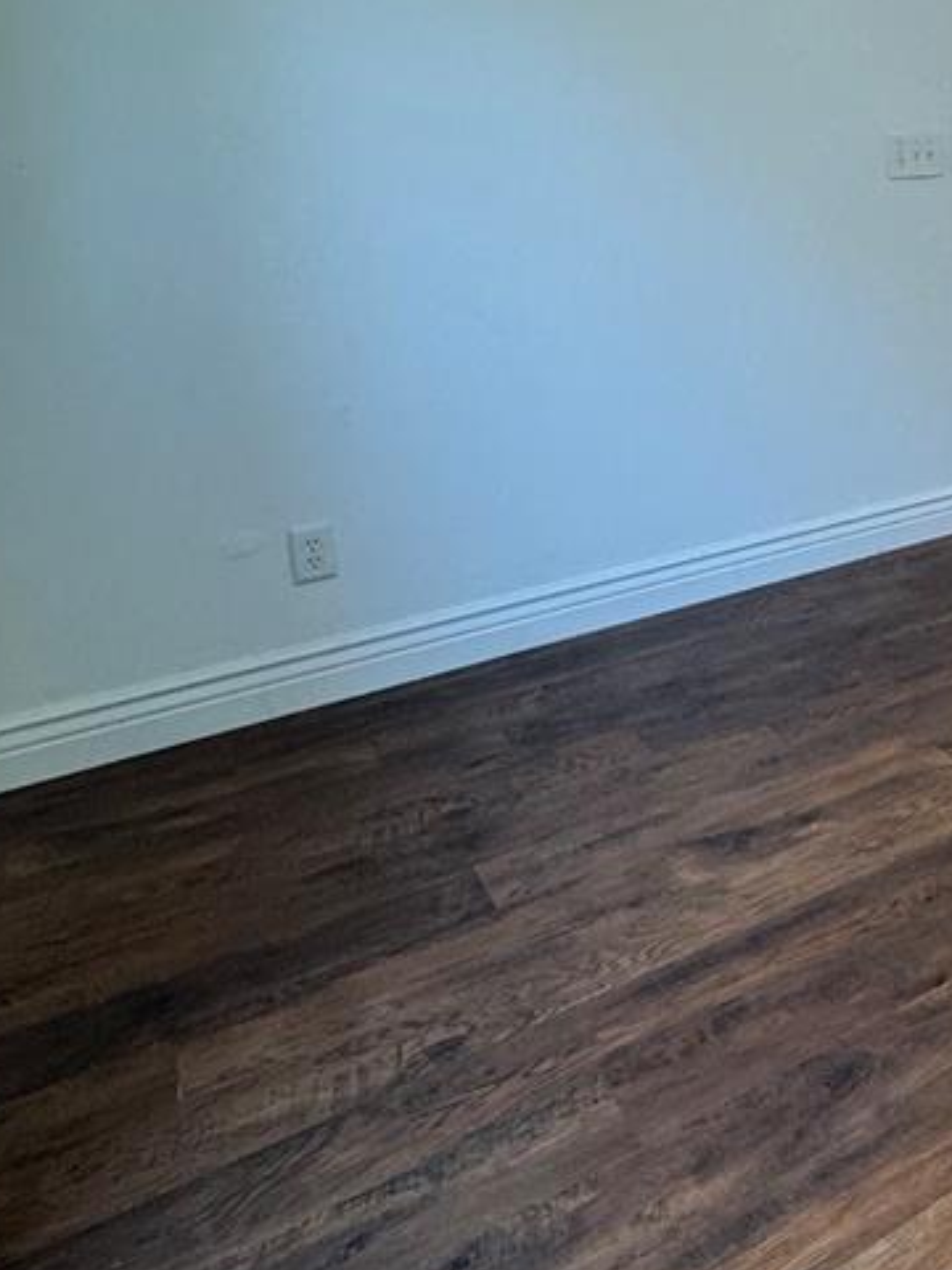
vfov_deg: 50.3
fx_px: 1283
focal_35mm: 35
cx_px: 1153
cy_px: 304
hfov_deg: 33.0
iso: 250
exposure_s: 1/60
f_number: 2.2
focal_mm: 2.22
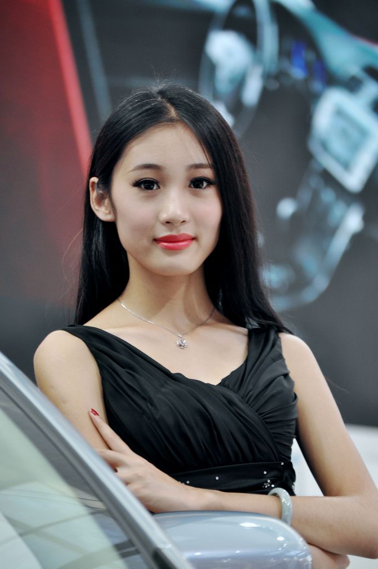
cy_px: 284
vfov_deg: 12.5
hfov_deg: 8.3
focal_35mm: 165
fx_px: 2606
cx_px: 189
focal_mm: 110
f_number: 5
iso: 400
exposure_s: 1/80
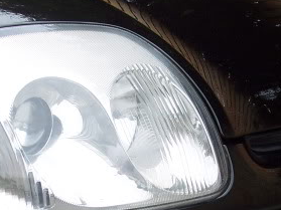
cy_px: 168
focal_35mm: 112
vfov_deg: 13.2
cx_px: 106
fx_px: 909
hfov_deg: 17.6
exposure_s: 1/250
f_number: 3.4
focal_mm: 8
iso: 100
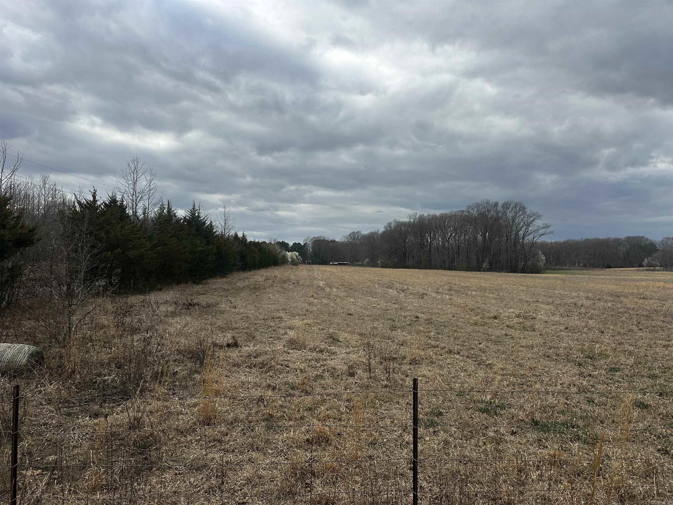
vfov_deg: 56.8
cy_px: 252
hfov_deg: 71.6
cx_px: 336
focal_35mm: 24
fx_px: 467
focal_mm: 6.86
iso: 80
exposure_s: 1/2469
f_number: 1.78
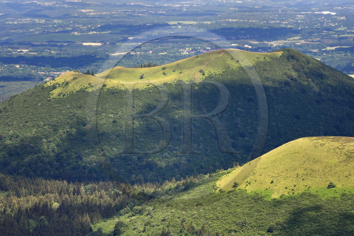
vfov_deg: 9.1
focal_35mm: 150
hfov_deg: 13.7
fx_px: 1474
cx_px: 177
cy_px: 118
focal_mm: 150
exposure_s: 1/400
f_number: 8
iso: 200
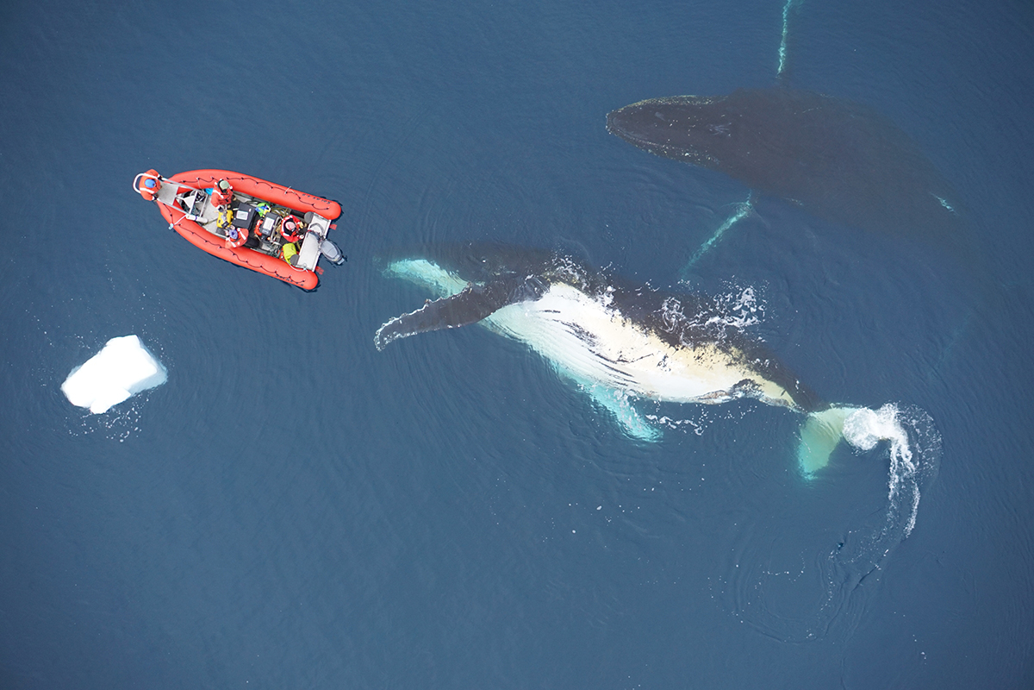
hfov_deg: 27.0
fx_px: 2154
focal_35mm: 75
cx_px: 517
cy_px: 345
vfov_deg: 18.2
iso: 400
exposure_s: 1/1250
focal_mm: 50
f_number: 2.2
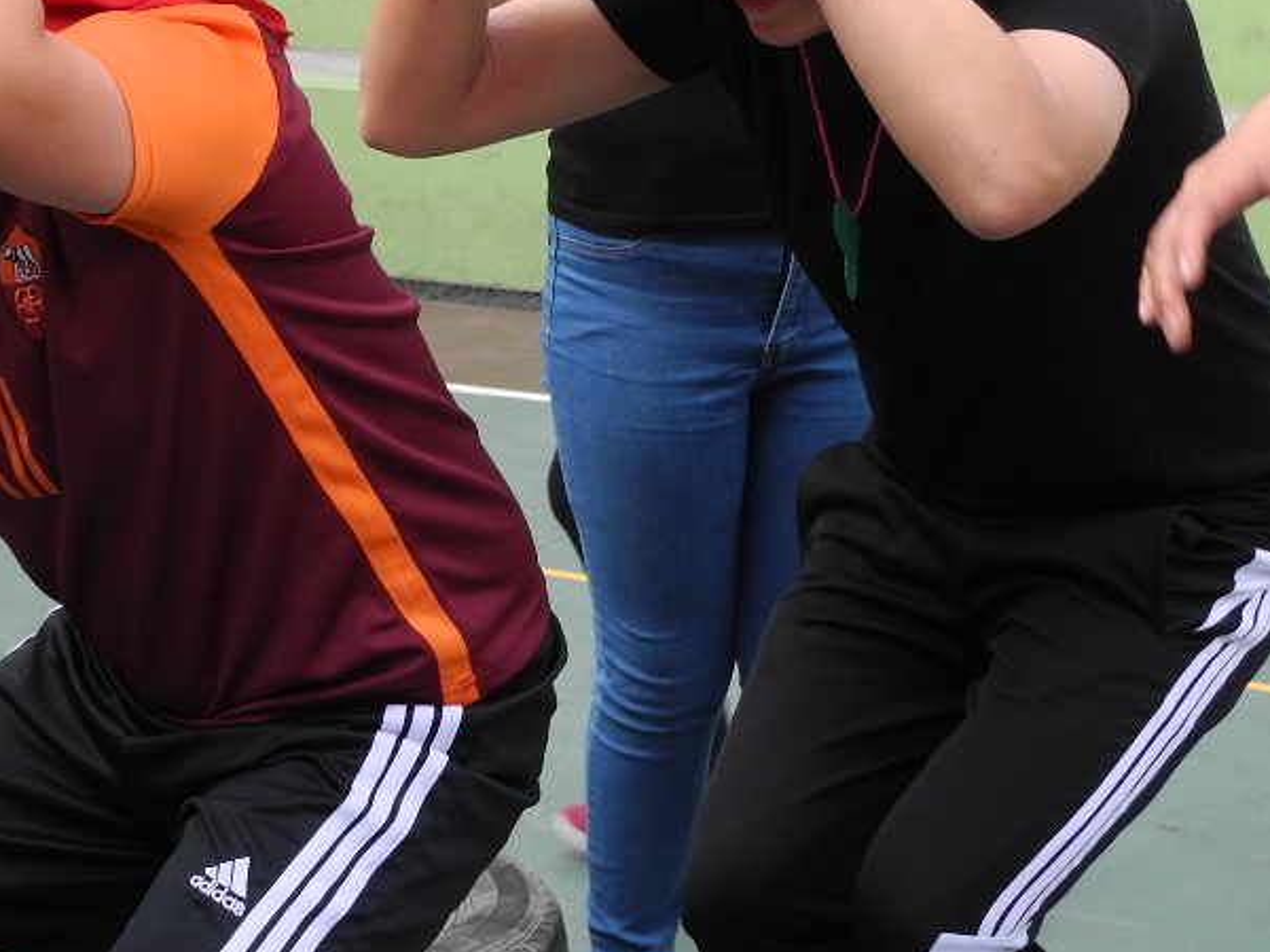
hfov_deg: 19.9
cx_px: 66
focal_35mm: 96
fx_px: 3522
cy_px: 195
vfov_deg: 15.3
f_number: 3.2
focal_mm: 9.7
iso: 160
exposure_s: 1/250
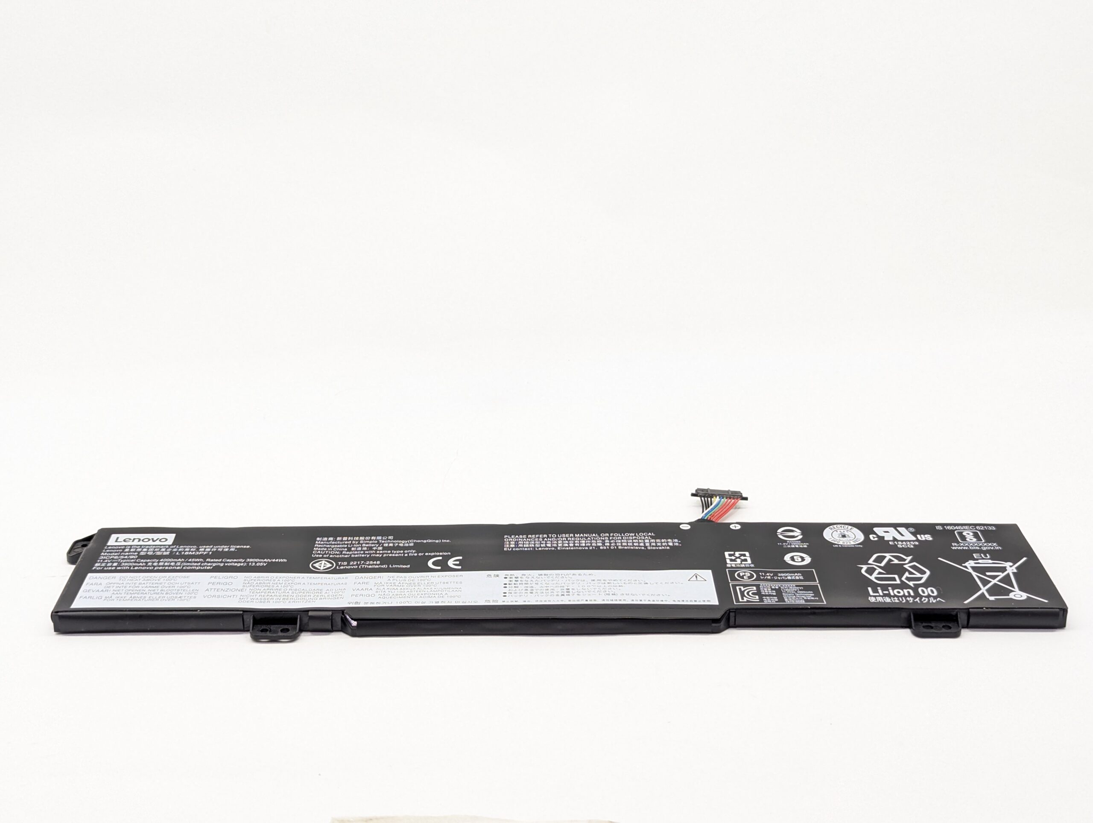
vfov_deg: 30.3
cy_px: 412
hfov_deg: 39.6
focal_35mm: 48
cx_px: 546
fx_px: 1518
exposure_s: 1/92.9
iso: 87
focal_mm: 6.81
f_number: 1.85
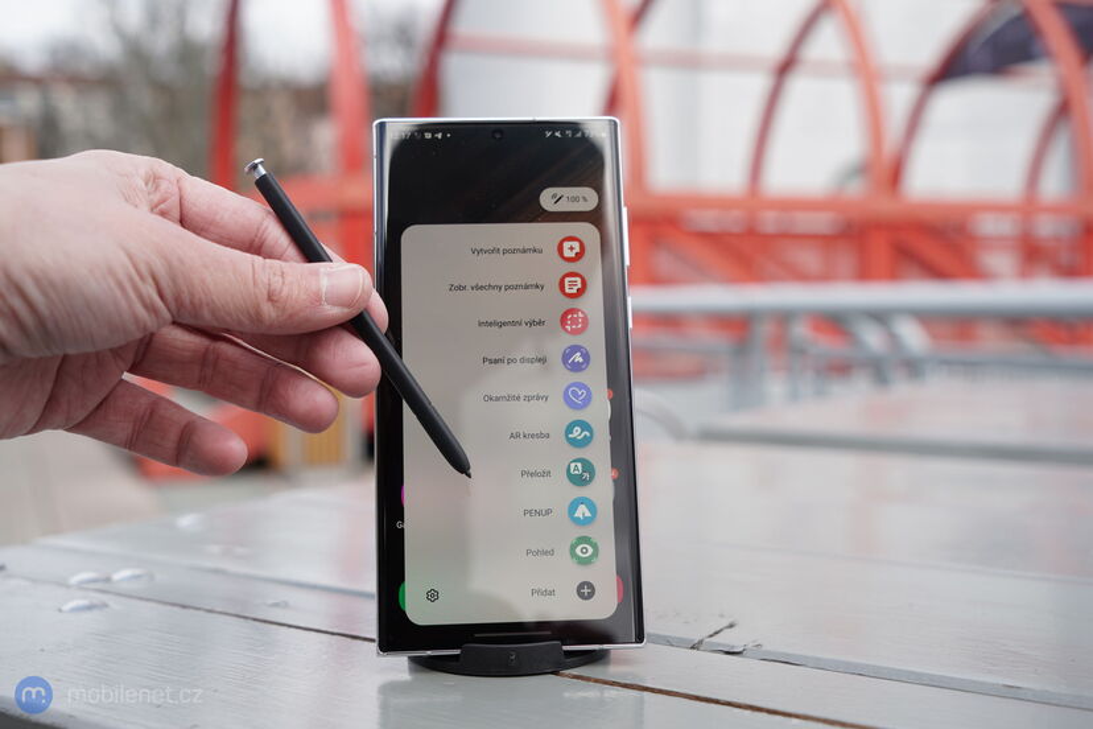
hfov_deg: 46.4
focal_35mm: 42
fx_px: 1275
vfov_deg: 31.9
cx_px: 546
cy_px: 364
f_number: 5.6
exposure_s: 1/125
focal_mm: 42
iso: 100
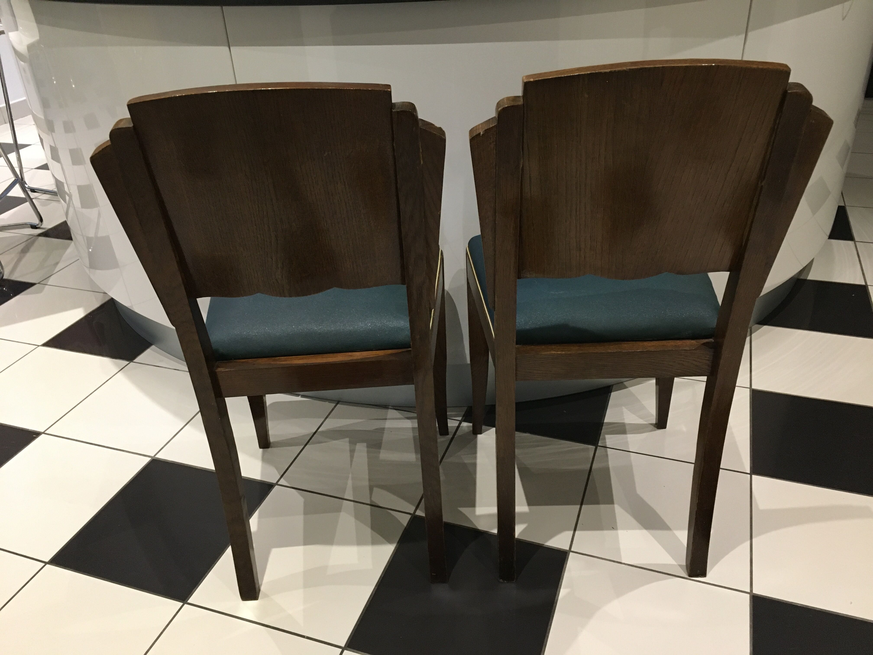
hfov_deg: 61.7
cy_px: 328
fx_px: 731
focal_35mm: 29
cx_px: 436
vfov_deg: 48.2
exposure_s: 1/33
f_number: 2.2
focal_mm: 4.15
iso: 250
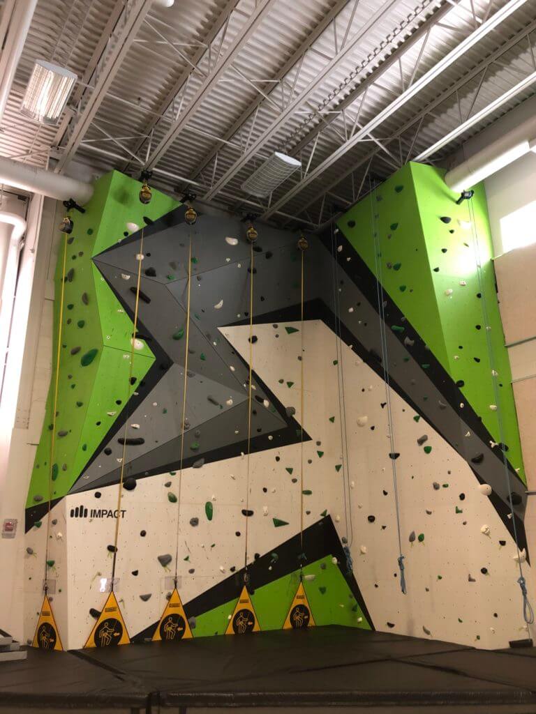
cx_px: 268
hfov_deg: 49.7
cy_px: 357
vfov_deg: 63.4
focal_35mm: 28
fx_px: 578
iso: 100
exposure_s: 1/9
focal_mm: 4
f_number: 1.8
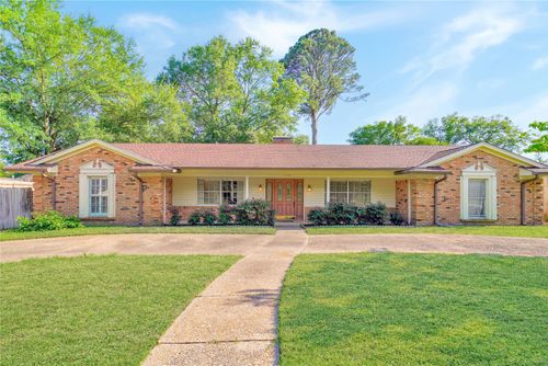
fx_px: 274
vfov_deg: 67.5
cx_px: 274
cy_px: 183
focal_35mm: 18
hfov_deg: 90.0
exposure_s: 1/125
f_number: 9
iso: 100
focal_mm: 18
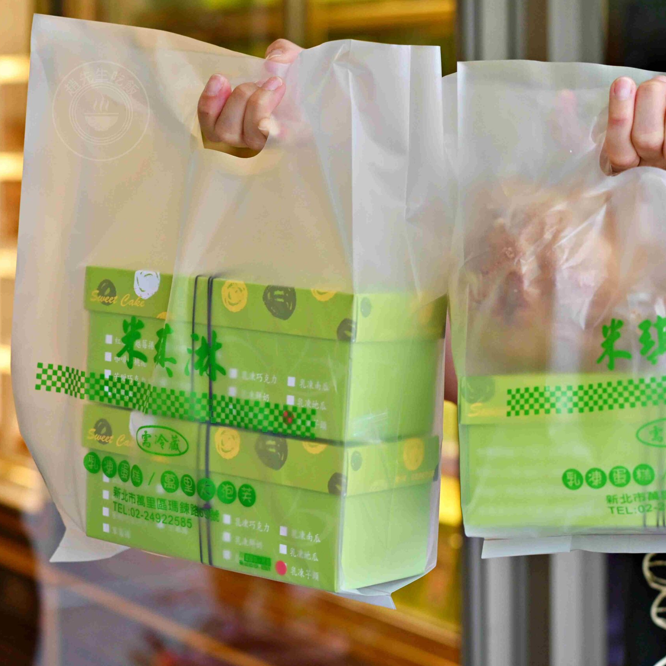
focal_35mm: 96
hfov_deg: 18.0
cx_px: 466
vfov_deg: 18.1
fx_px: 2090
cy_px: 333
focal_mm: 50
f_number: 3.2
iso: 400
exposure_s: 1/200
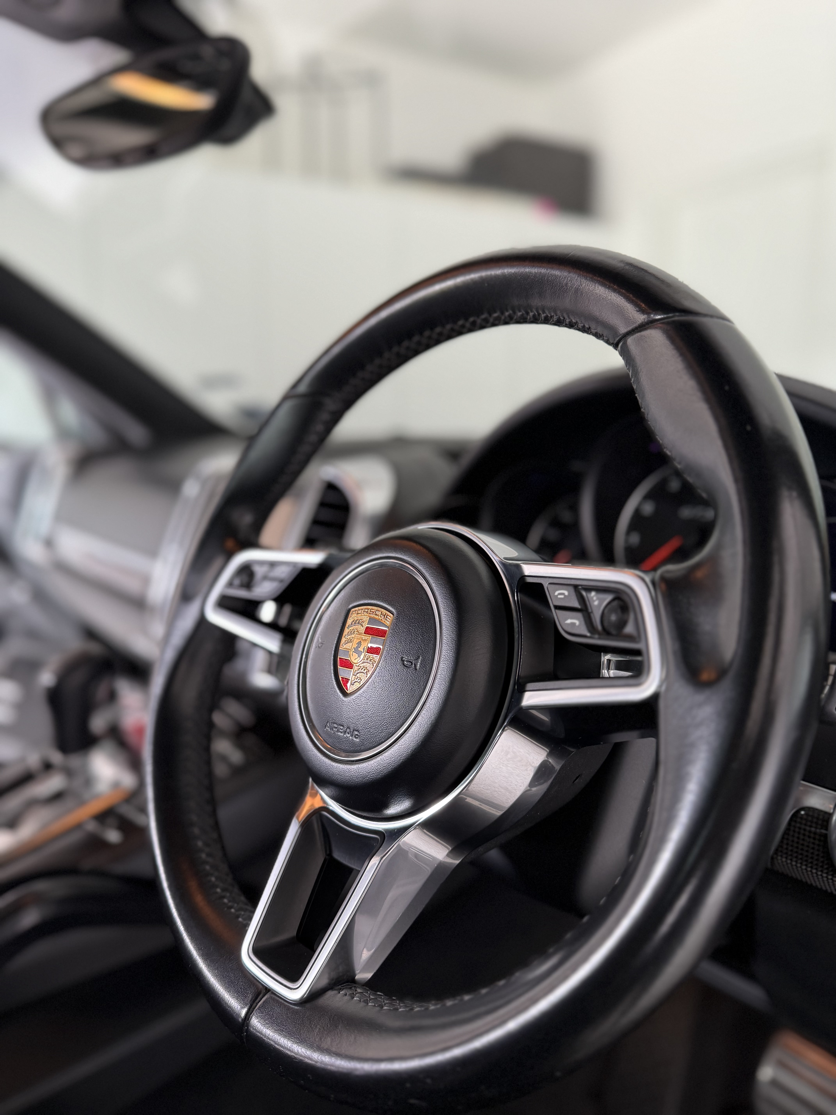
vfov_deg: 71.6
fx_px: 773
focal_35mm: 24
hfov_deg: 56.8
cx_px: 418
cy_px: 558
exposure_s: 1/85
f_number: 1.78
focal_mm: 6.76
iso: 200
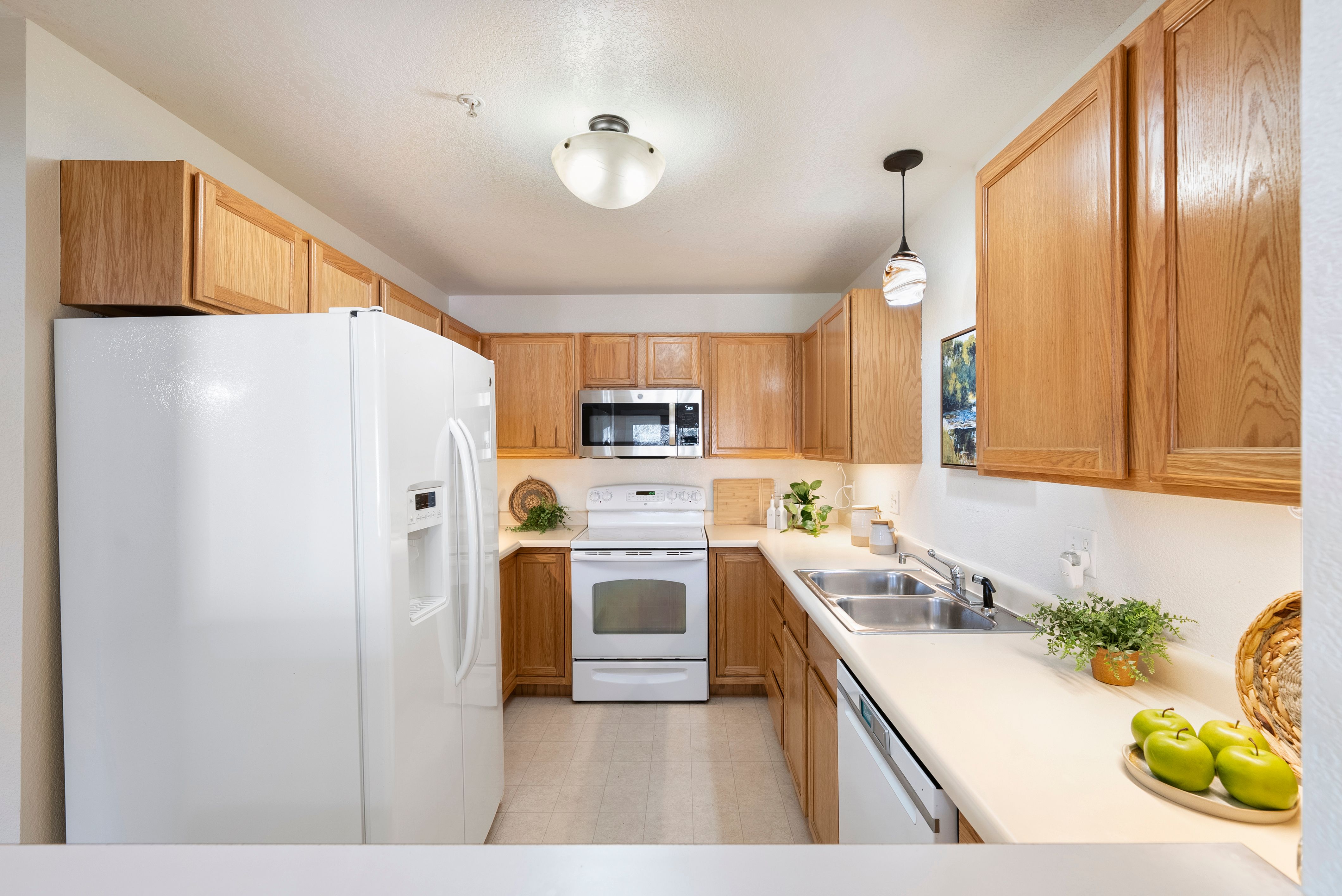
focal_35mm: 16
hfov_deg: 96.7
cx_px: 671
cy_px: 448
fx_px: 597
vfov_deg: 73.8
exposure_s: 1/2.5
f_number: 8
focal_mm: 16
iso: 640
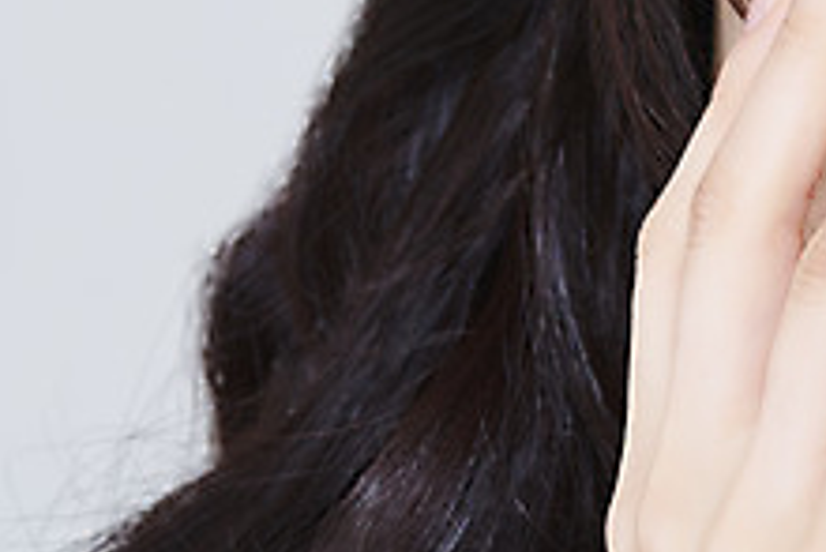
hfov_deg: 7.1
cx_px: 1087
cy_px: -131
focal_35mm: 286
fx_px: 6566
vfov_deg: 4.8
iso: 64
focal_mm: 105
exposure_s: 1/125
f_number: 11
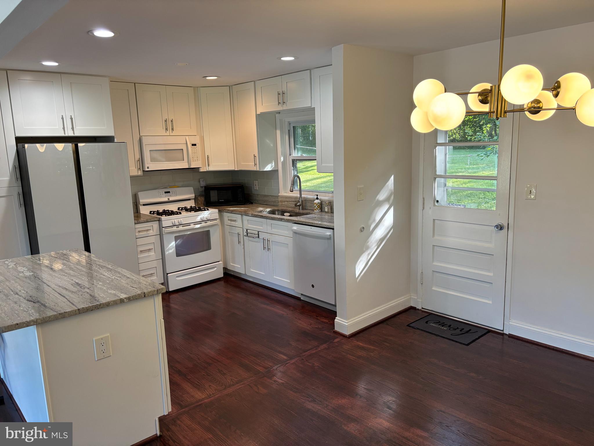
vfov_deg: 53.1
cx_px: 297
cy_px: 223
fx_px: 446
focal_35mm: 26
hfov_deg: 67.3
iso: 125
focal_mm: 5.96
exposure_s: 1/120
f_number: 1.6
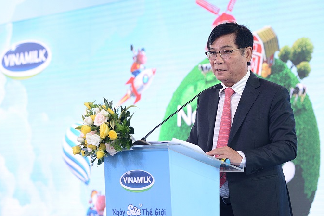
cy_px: 99
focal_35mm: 117
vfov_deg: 11.7
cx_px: 166
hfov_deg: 17.5
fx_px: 1053
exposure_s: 1/200
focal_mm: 105
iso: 640
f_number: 5
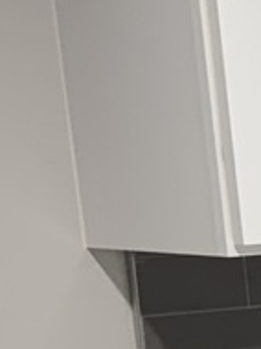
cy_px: 546
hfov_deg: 6.4
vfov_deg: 10.5
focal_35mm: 182
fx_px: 1834
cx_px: 1099
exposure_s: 1/120
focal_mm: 6.76
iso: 100
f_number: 1.78
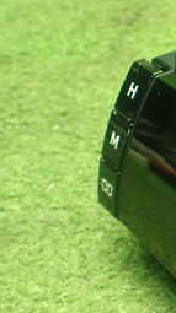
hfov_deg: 14.5
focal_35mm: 77
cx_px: 270
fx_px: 640
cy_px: 198
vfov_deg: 27.4
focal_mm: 5.4
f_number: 2.3
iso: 800
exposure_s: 1/50
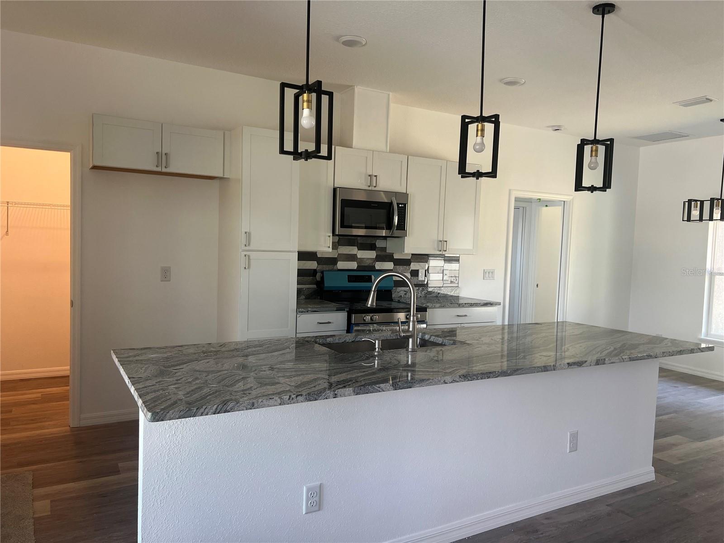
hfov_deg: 67.3
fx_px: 544
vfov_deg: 53.1
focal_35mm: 26
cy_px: 272
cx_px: 362
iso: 100
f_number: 1.5
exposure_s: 1/121
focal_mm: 5.7
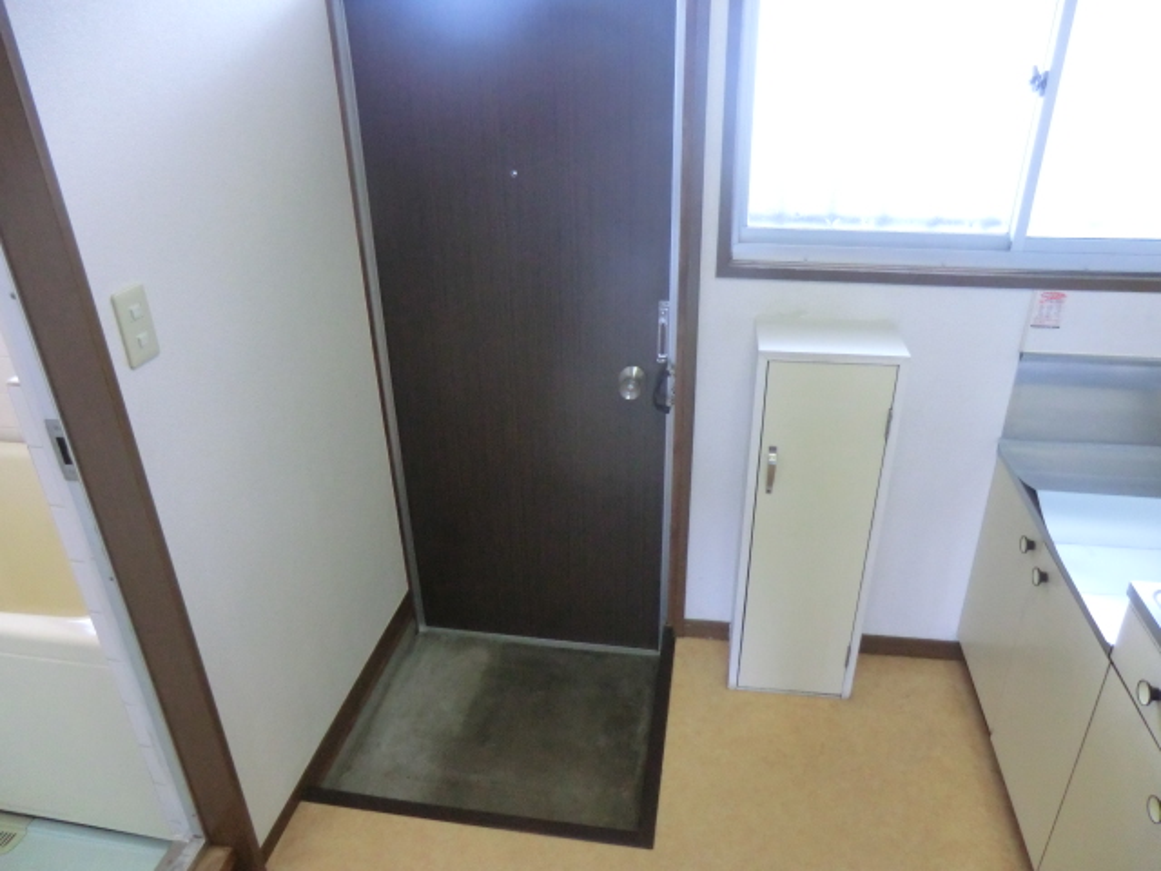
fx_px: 805
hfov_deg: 71.6
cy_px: 436
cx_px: 580
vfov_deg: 56.8
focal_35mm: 24
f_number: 3.2
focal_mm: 4.3
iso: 400
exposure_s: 1/60
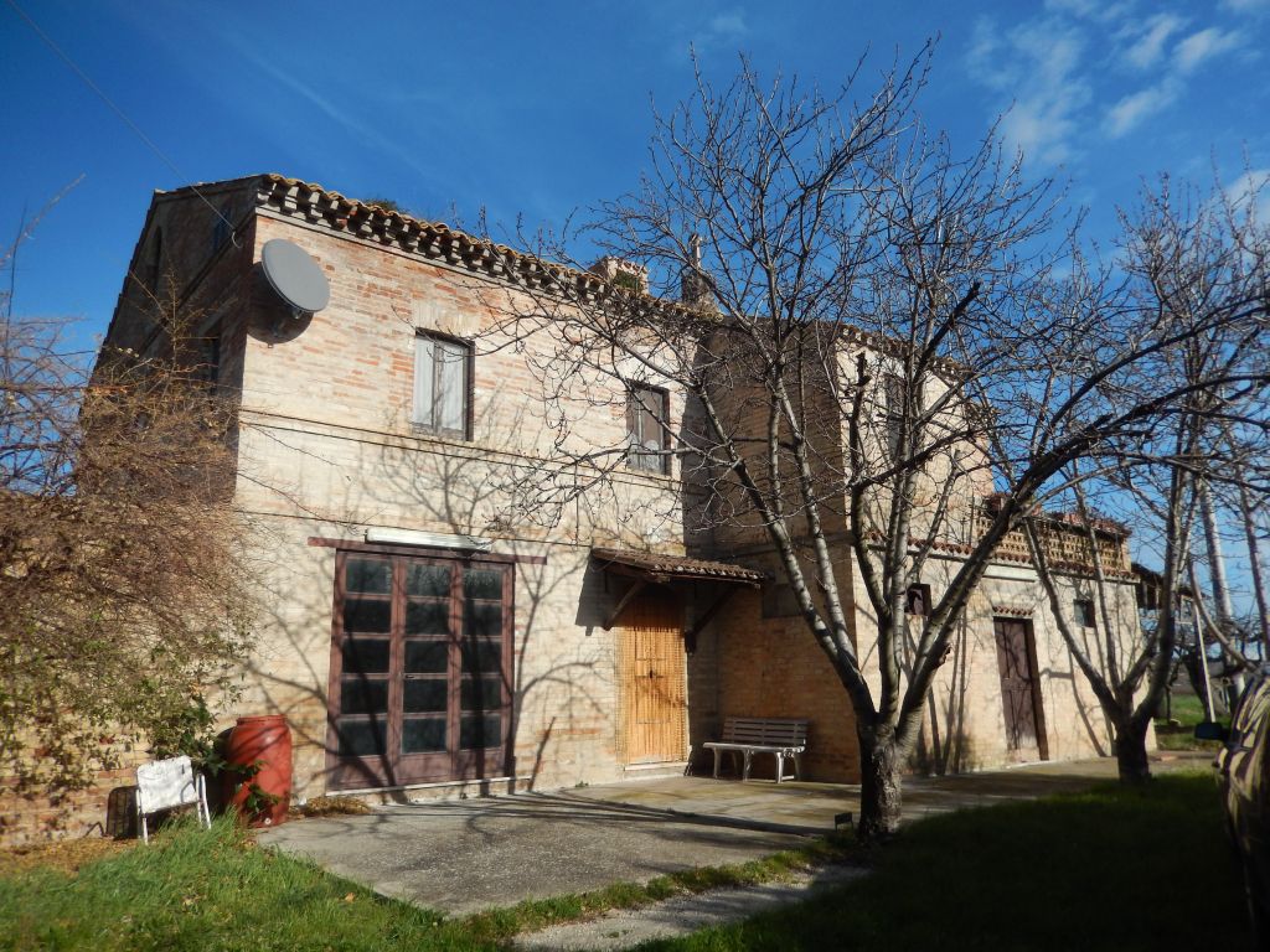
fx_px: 917
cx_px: 635
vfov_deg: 54.9
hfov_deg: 69.4
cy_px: 476
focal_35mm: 25
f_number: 6.8
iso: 125
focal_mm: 4.5
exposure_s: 1/500
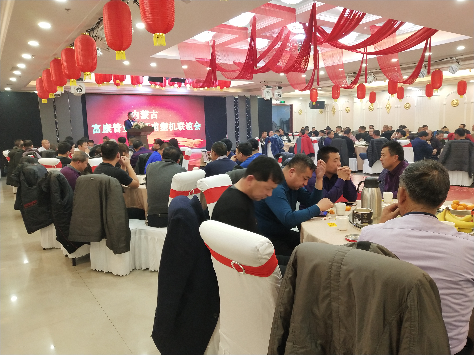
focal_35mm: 30
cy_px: 178
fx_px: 411
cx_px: 237
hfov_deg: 60.0
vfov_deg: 46.8
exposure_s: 1/50
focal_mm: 3.95
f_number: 1.8
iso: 279
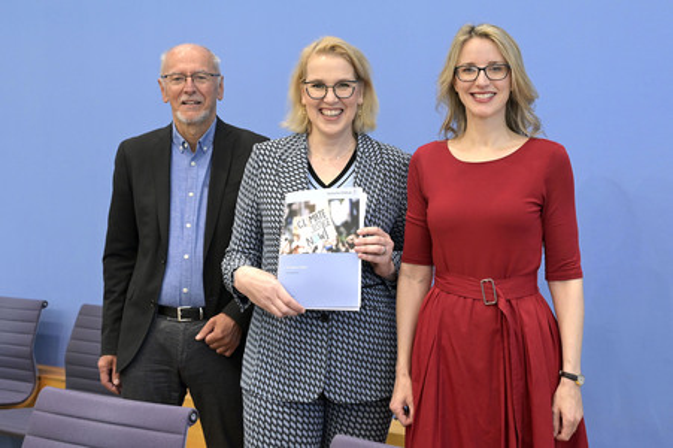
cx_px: 336
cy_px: 224
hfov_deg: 42.8
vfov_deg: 29.2
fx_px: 859
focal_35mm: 46
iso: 4000
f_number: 5
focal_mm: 46
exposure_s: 1/400
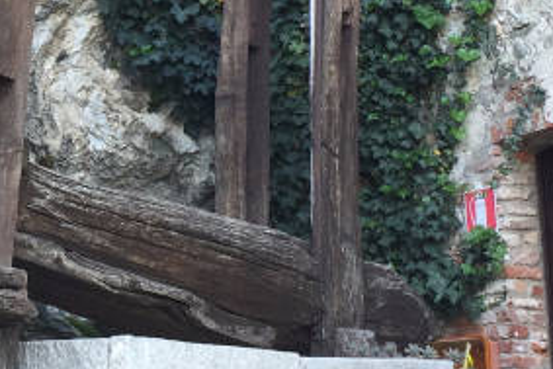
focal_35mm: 109
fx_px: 1675
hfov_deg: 18.2
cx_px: -20
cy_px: 14
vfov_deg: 12.5
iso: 40
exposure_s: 1/60
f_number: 2.2
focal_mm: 4.15
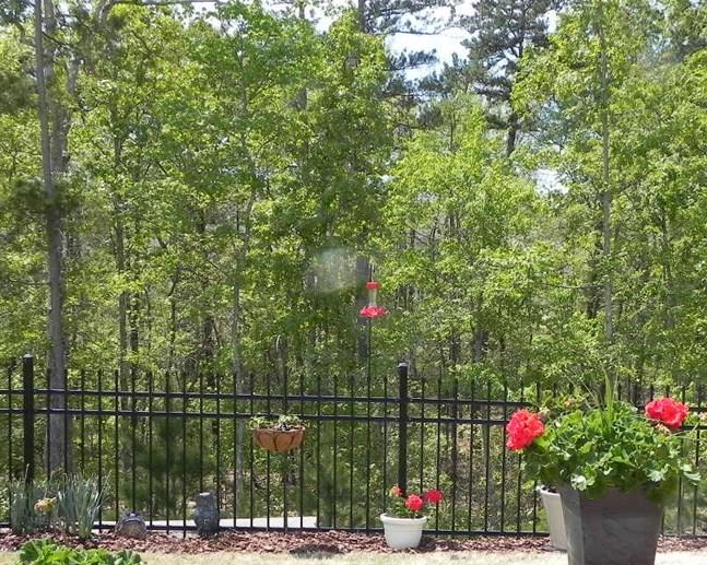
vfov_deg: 29.5
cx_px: 462
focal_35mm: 51
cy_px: 358
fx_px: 1067
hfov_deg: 36.4
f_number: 5.6
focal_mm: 5.9
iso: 160
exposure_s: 1/275
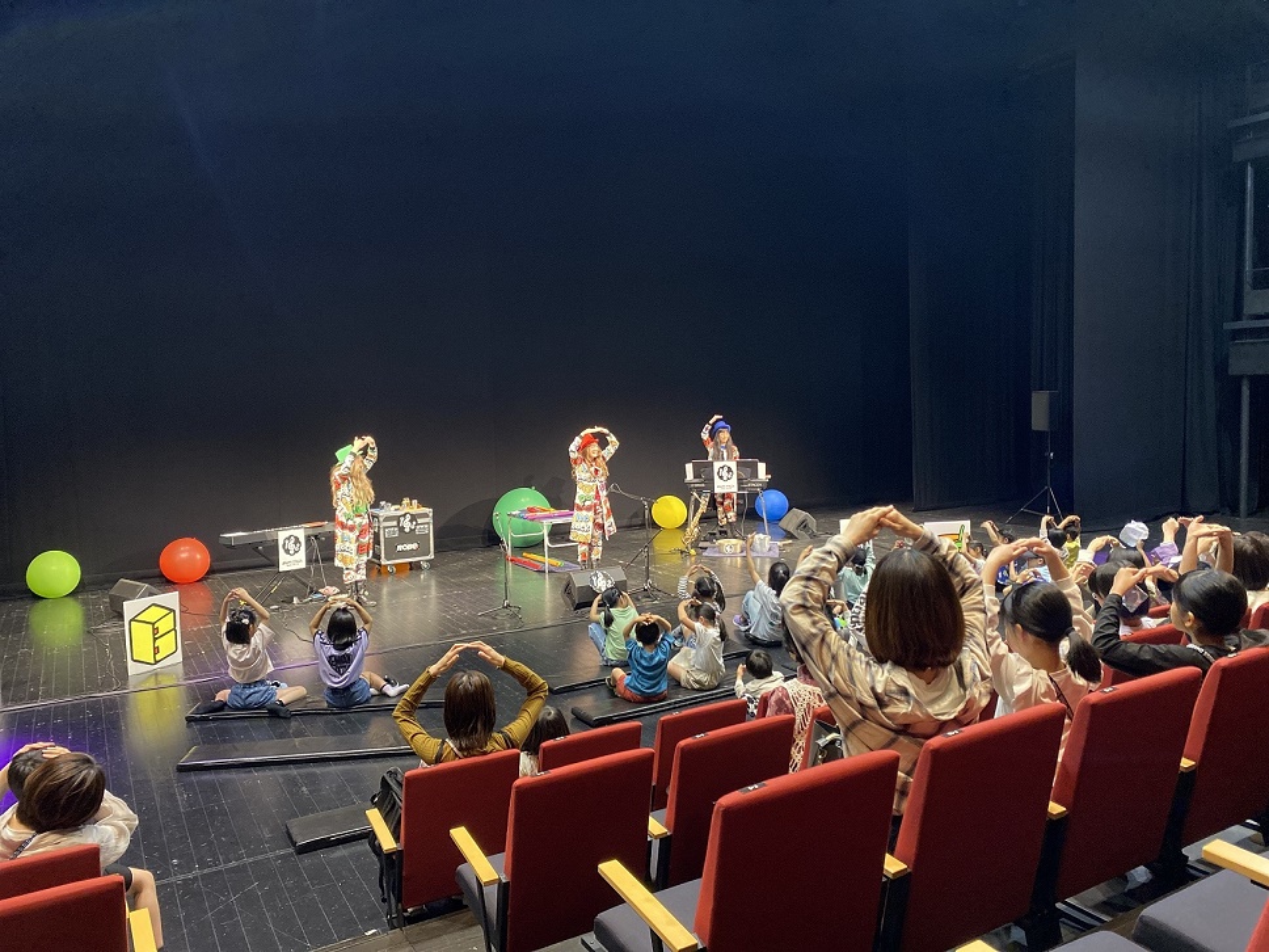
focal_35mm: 26
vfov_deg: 53.1
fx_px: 953
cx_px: 634
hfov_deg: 67.3
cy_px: 476
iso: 400
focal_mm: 4.25
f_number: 1.8
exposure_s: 1/58
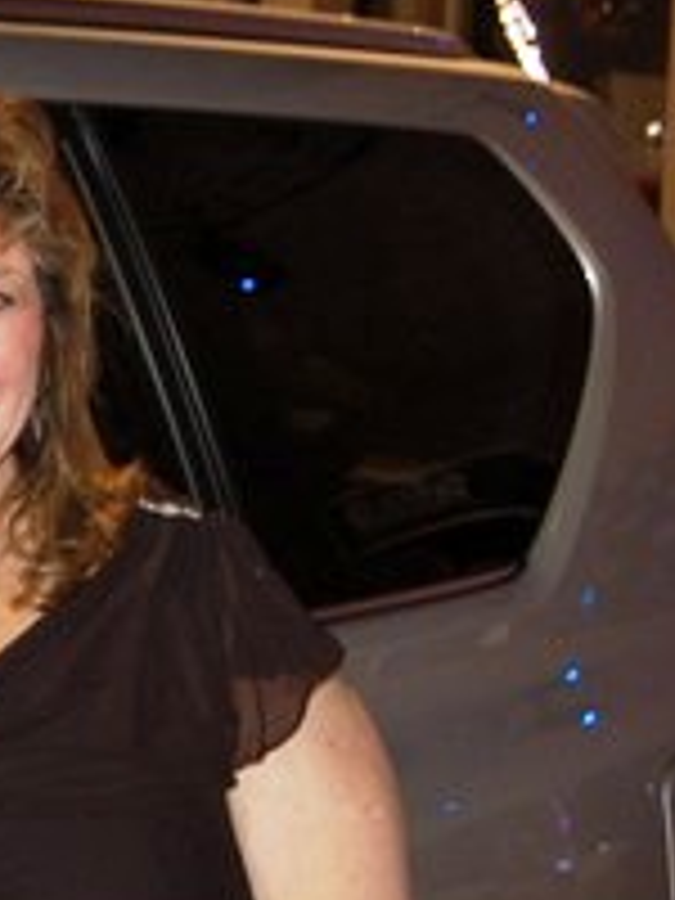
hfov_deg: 13.2
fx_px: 2808
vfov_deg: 18.2
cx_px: -238
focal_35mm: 108
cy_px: 486
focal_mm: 30
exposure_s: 1/60
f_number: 4.2
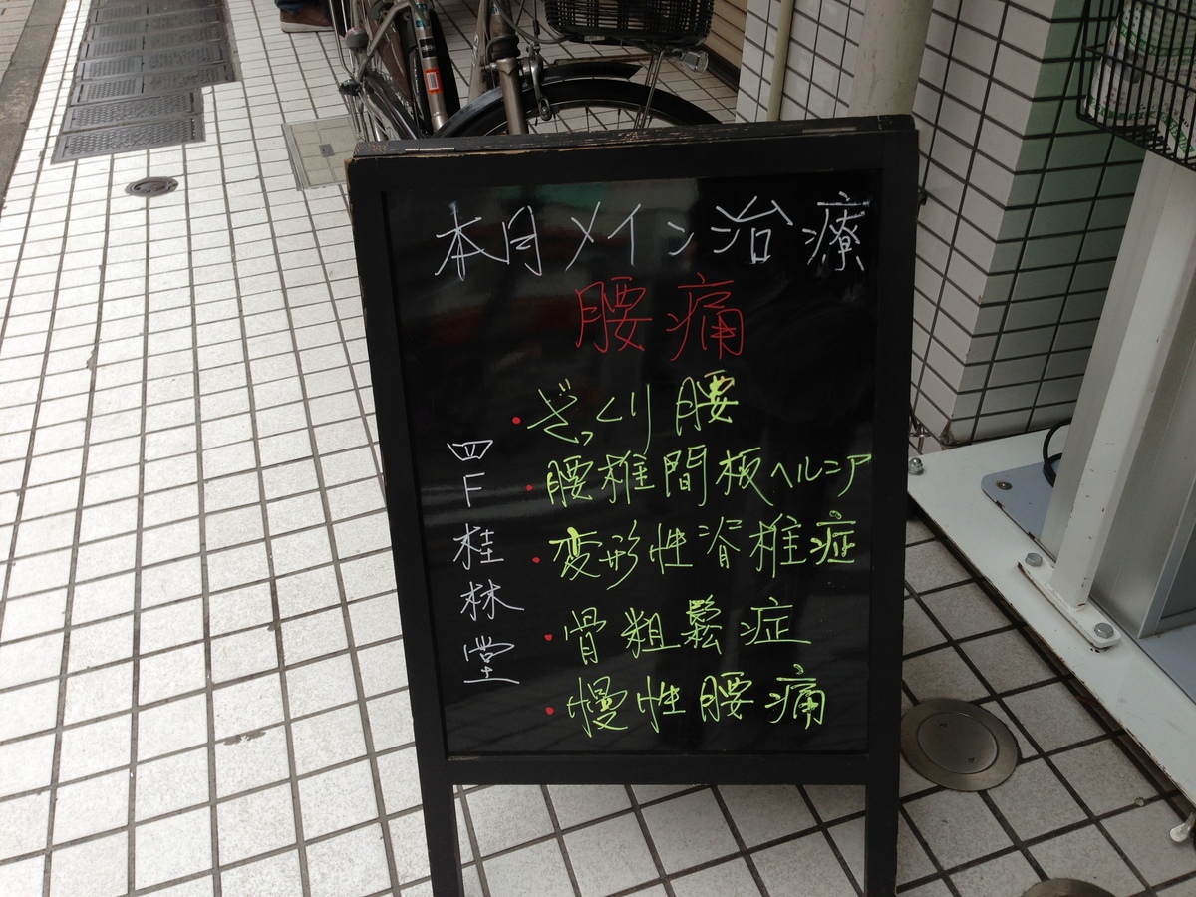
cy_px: 448
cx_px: 598
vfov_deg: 42.9
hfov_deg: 55.4
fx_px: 1140
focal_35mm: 33
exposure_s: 1/190
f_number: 2.4
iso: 50
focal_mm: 4.13
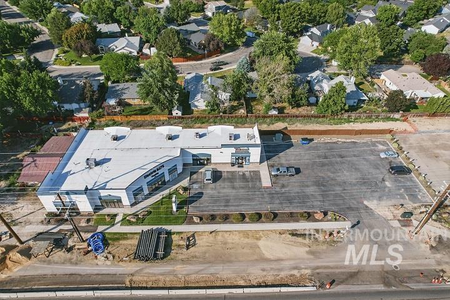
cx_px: 225
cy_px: 150
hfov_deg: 78.6
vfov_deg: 57.2
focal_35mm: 22
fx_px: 275
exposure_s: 1/8000
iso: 100
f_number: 2.8
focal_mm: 8.4
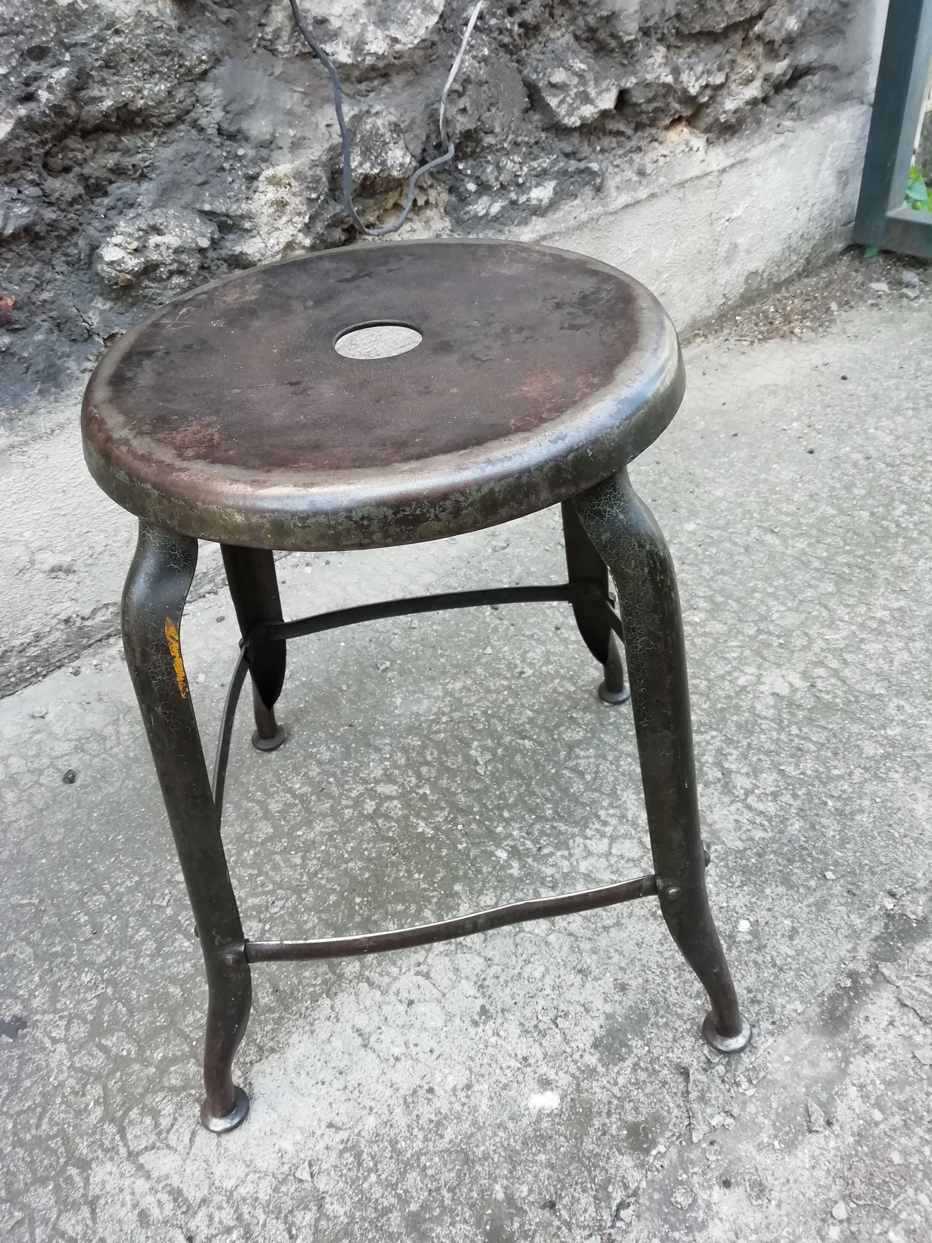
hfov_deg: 53.1
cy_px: 622
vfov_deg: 67.3
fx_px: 933
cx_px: 466
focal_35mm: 26
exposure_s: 1/100
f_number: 2.2
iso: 50
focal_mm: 3.46
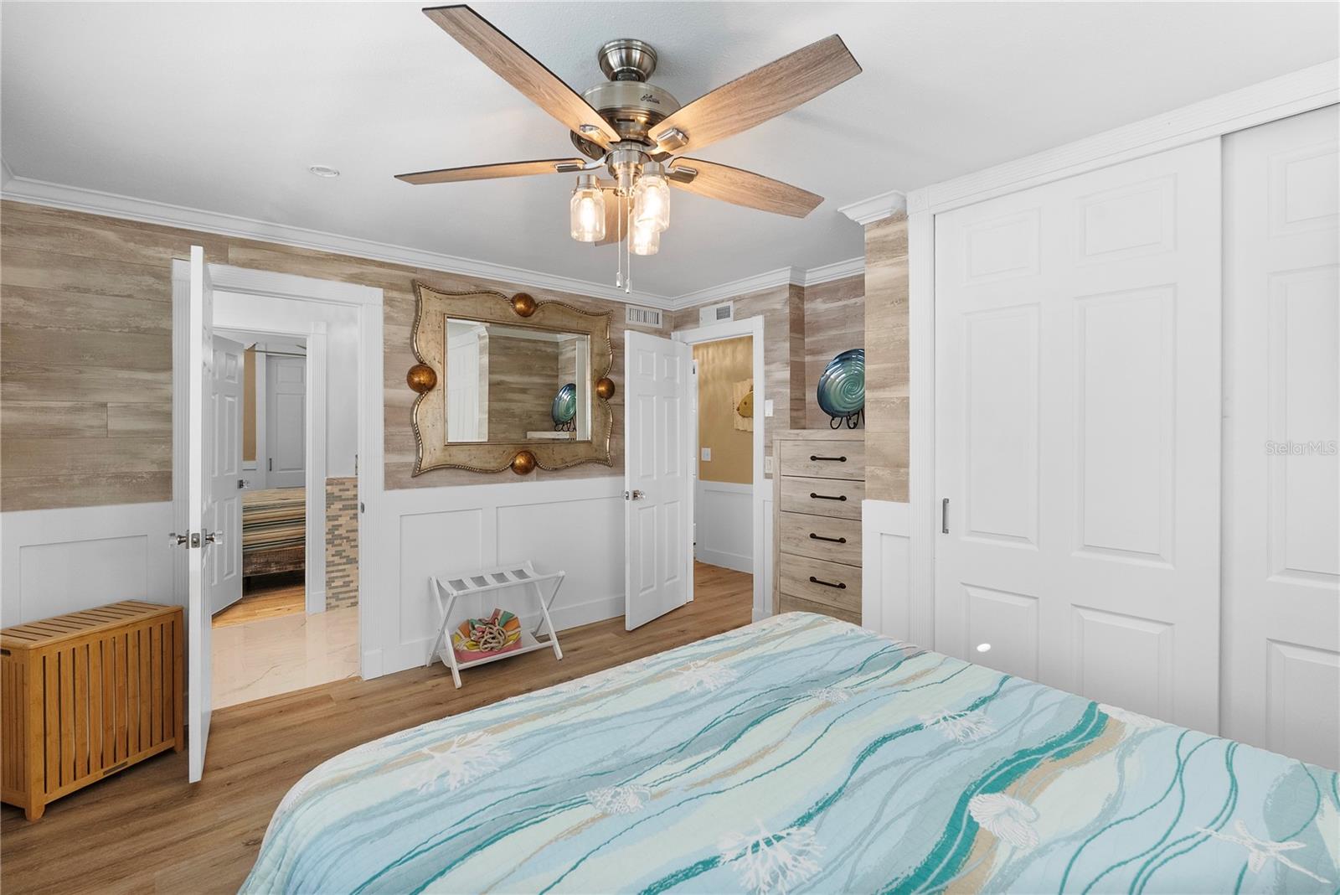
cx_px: 670
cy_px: 448
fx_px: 596
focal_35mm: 16
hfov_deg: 96.7
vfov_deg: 73.8
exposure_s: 1/50
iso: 640
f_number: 8
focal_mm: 16
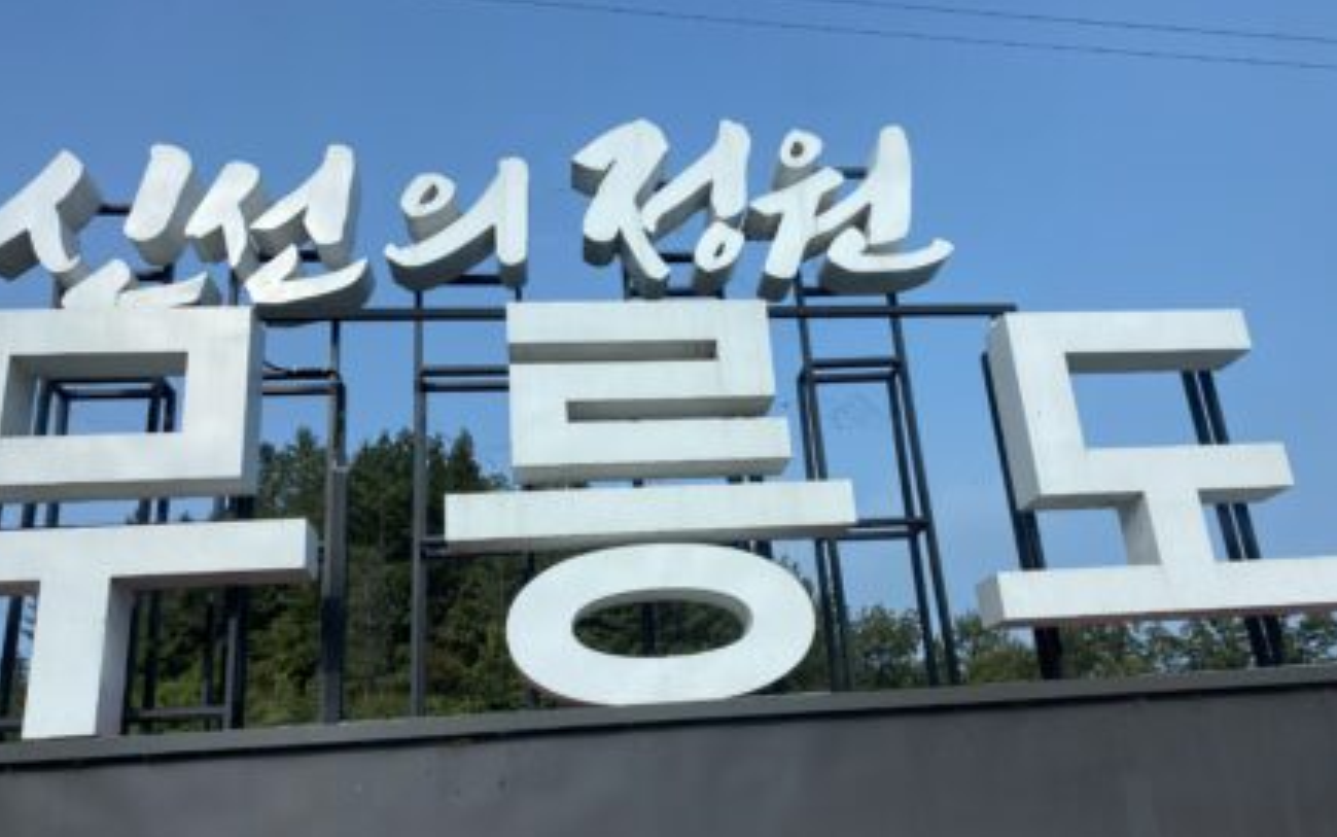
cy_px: 476
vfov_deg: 44.5
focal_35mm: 28
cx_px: 670
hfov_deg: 66.4
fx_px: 1021
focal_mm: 4.25
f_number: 1.8
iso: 32
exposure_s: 1/291
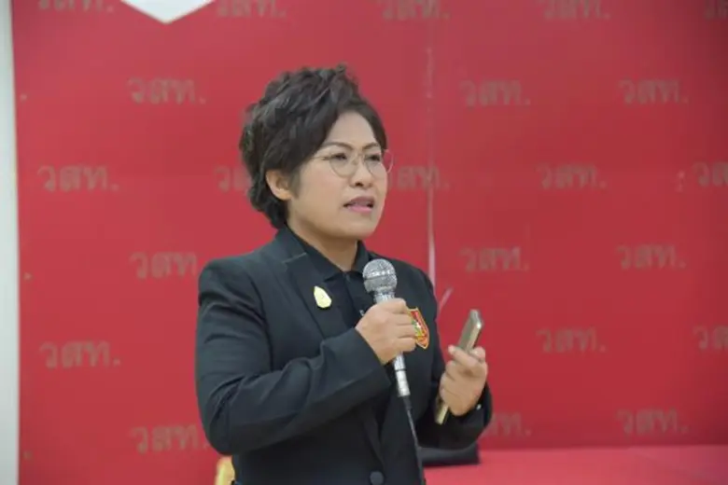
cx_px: 364
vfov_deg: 14.9
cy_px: 242
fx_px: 1860
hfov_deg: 22.1
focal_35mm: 92
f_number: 4.5
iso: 2500
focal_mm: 92
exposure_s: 1/80
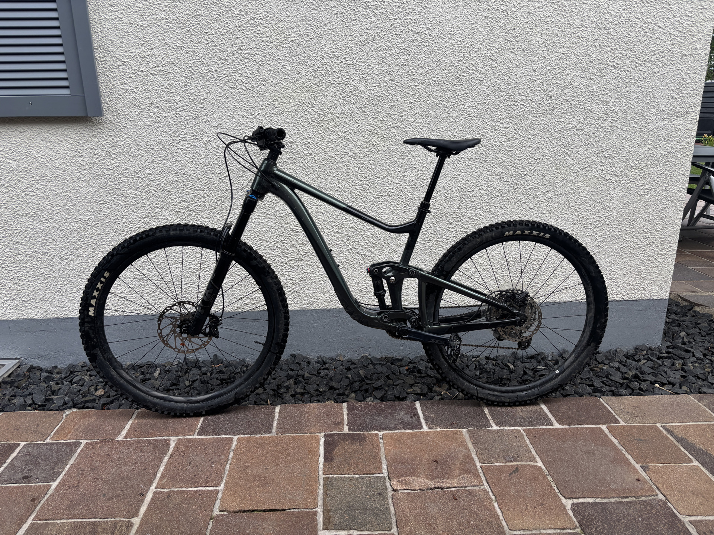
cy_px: 268
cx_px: 357
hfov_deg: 67.3
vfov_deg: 53.1
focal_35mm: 26
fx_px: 536
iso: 50
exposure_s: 1/275
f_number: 1.6
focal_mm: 5.96
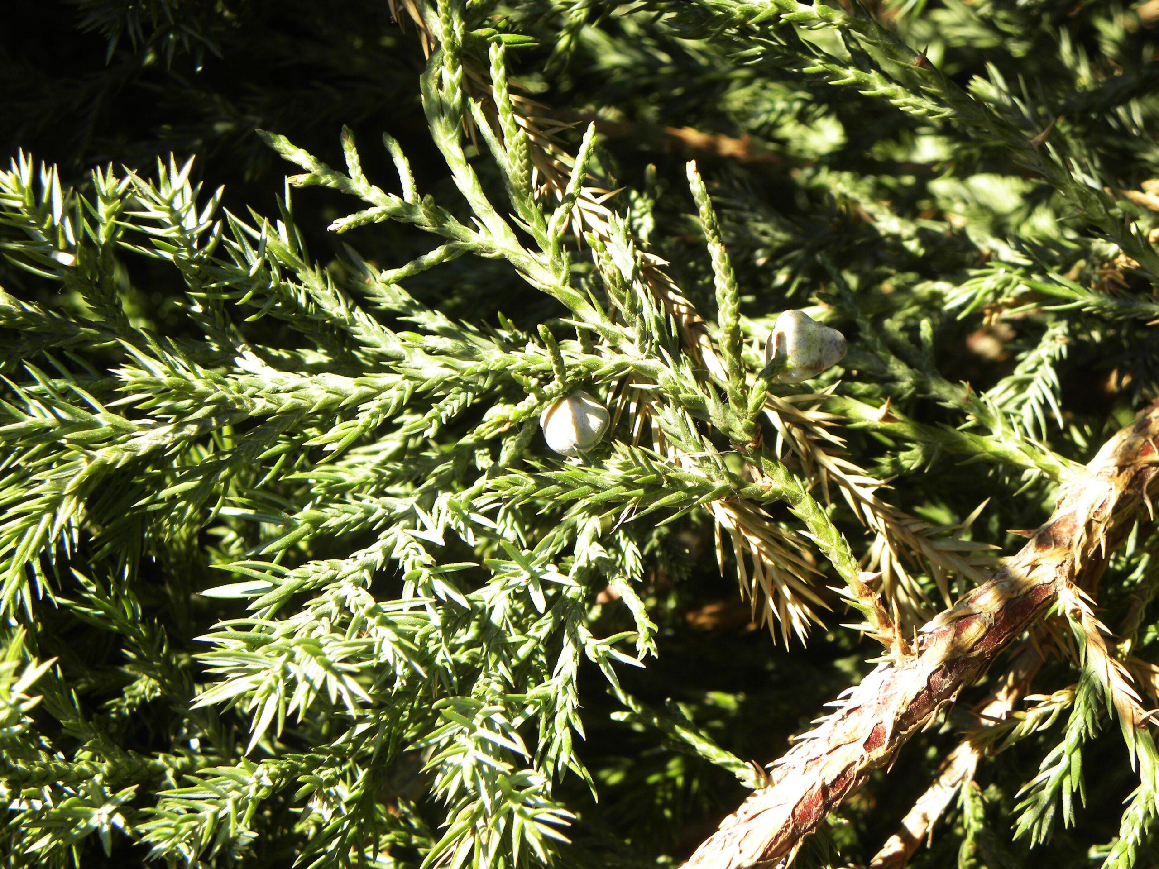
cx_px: 580
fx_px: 2846
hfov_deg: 23.0
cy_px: 434
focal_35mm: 85
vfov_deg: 17.4
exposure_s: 1/155
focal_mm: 15.1
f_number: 4
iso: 64
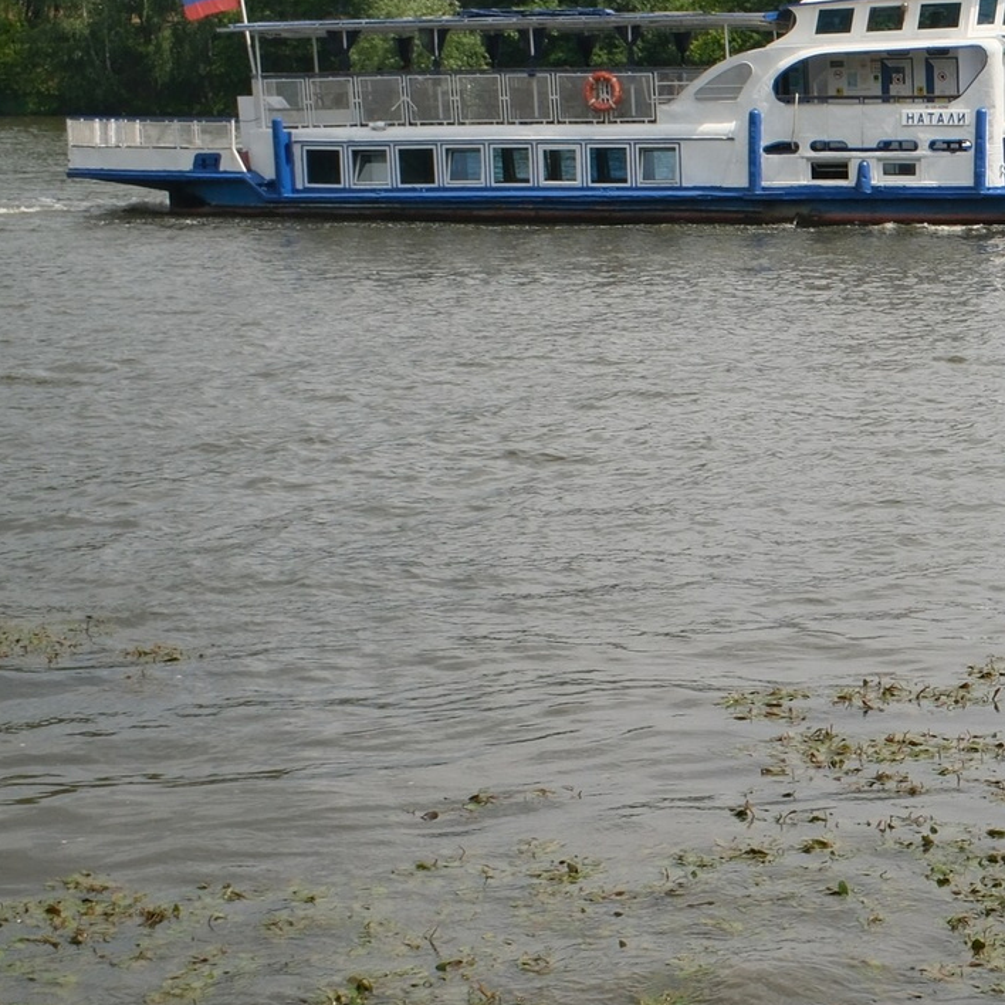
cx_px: 1346
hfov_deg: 19.1
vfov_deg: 20.8
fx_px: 2726
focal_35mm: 83
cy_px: 665
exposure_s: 1/320
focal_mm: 18
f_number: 10
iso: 320
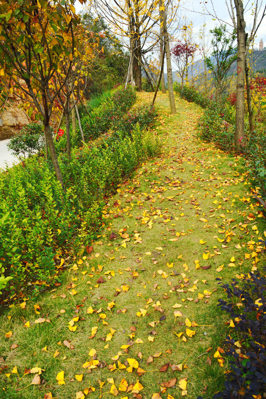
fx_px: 300
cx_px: 133
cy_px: 200
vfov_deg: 67.4
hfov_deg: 47.9
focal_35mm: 27
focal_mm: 18
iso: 400
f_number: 11
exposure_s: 1/400
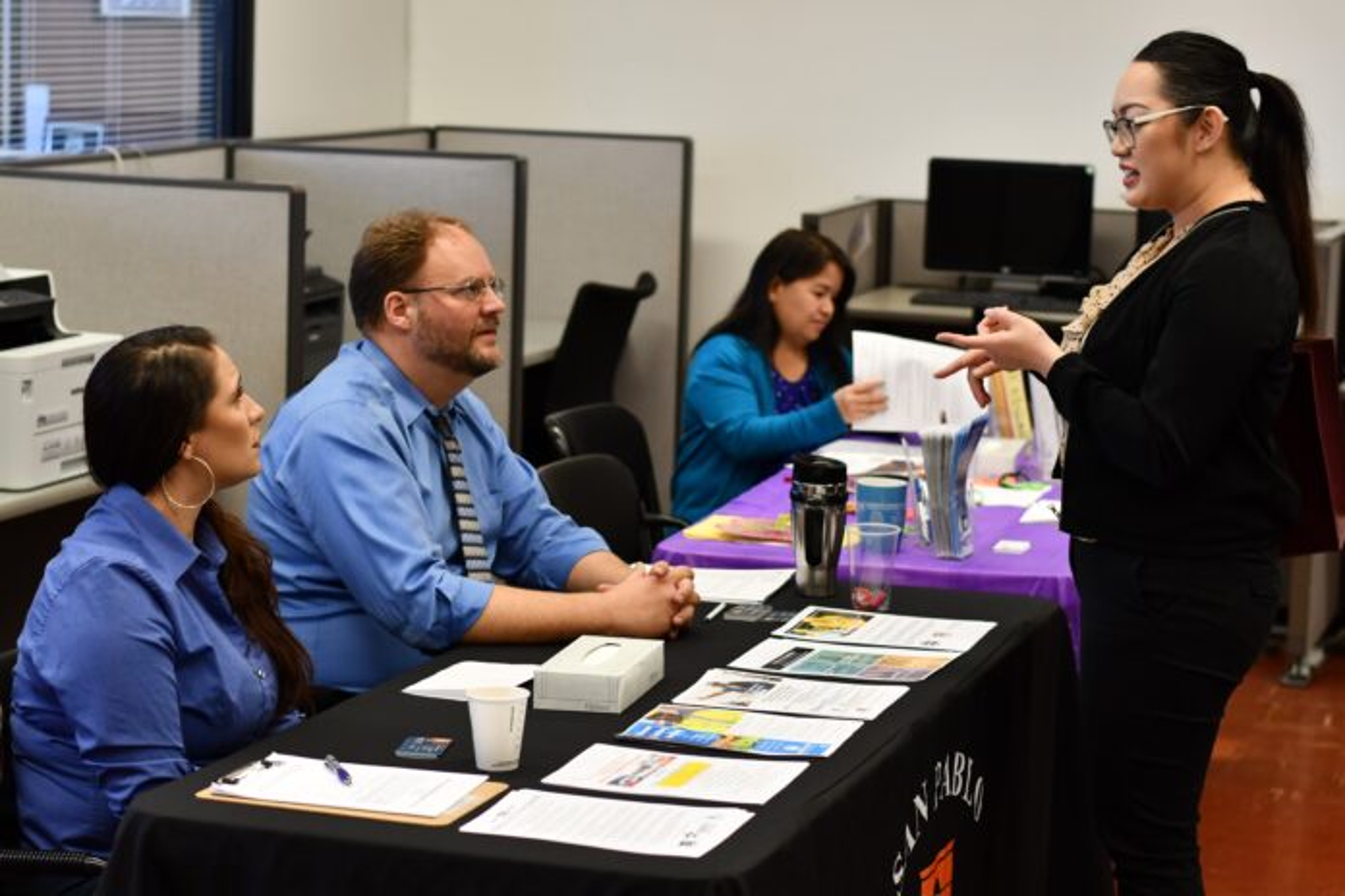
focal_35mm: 75
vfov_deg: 18.2
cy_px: 448
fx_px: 2802
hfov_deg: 27.0
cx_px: 672
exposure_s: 1/250
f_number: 2.8
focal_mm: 50
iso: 800
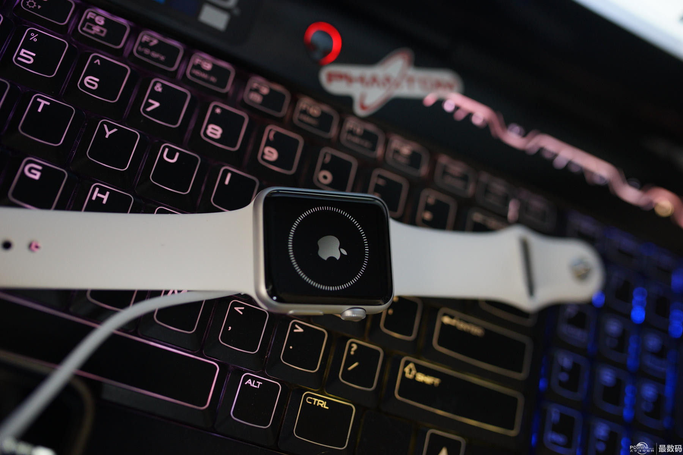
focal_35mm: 35
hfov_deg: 54.4
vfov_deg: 37.9
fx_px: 664
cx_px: 342
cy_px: 228
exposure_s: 1/50
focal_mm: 35
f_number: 2.2
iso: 1000
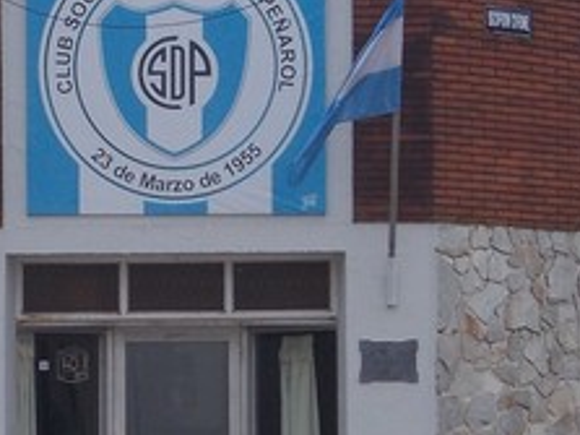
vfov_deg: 8.5
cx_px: 156
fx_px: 2931
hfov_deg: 11.3
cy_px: 271
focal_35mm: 175
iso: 80
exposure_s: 1/200
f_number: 7.2
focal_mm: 7.2
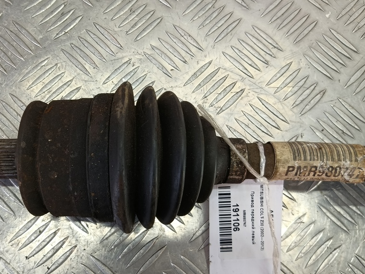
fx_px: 327
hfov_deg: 57.1
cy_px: 151
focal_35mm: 31
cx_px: 123
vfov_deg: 45.4
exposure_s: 1/50
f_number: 1.6
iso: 99
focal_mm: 4.11
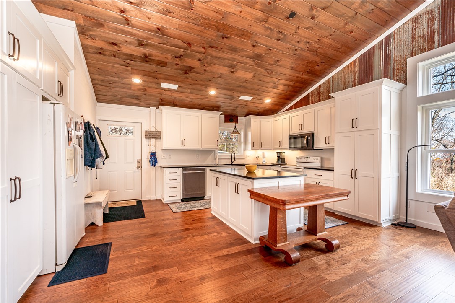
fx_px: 177
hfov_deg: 104.3
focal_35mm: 14
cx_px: 228
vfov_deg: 81.2
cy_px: 152
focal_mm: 14
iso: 200
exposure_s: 1/25
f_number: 8
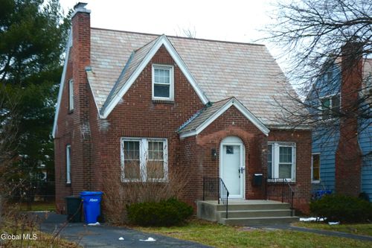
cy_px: 124
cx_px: 186
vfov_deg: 24.6
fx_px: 568
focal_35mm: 55
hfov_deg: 36.3
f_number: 5
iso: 1600
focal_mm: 55
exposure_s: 1/60
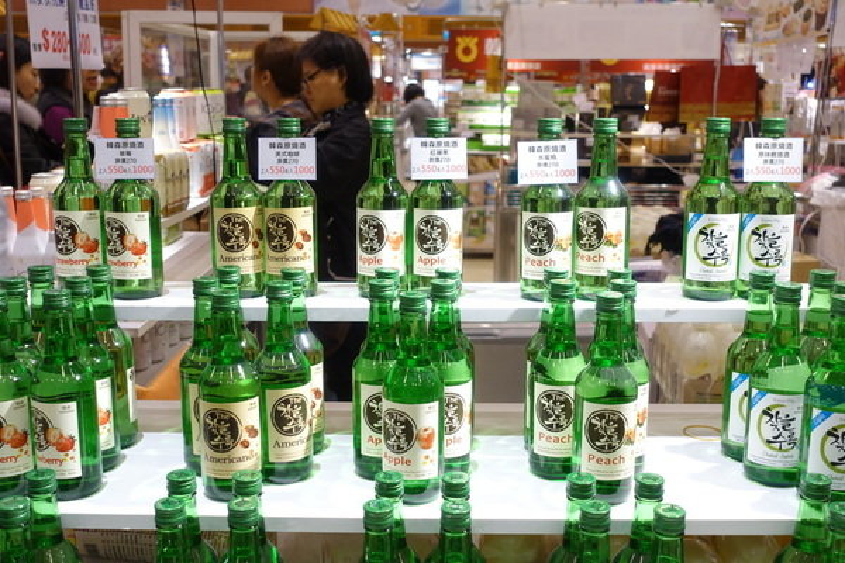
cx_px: 422
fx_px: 986
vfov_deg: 31.9
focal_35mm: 42
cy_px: 282
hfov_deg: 46.4
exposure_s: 1/50
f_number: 2.8
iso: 320
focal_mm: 15.31
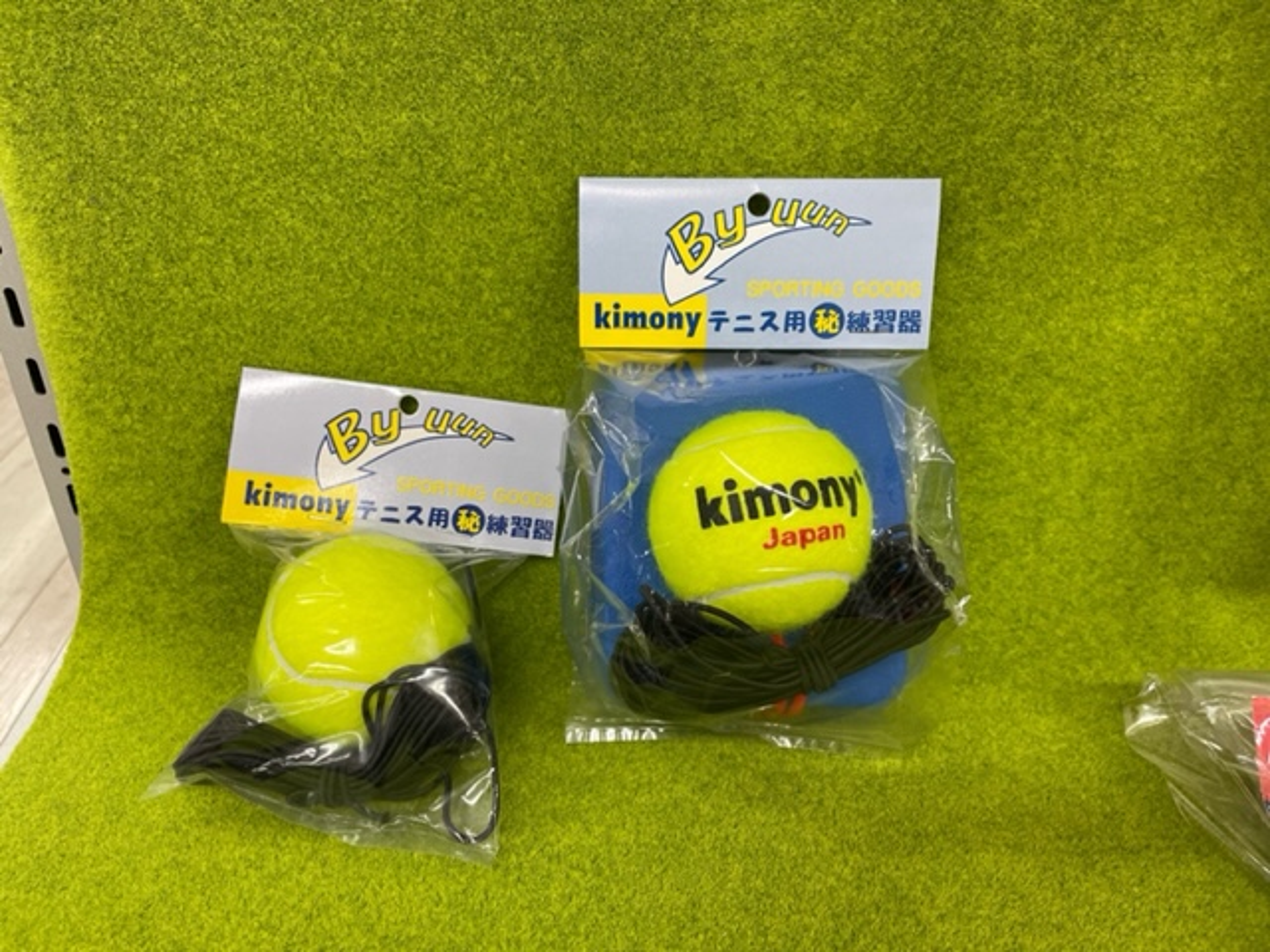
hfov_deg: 67.3
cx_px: 635
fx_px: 954
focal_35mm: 26
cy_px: 476
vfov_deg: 53.1
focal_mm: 4.2
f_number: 1.6
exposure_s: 1/120
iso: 125
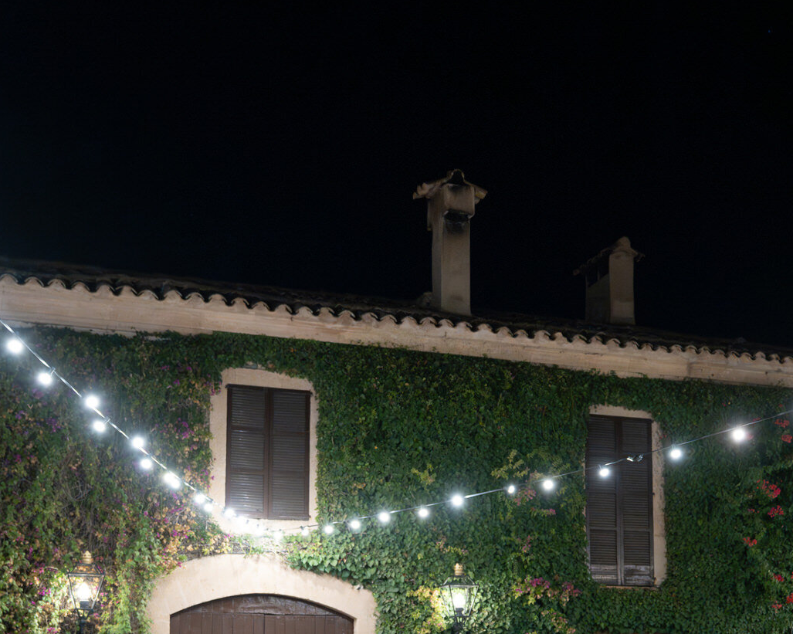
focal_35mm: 51
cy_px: 573
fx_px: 1197
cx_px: 441
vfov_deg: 28.5
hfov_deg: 36.6
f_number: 2.8
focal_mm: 31
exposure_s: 1/250
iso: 4000
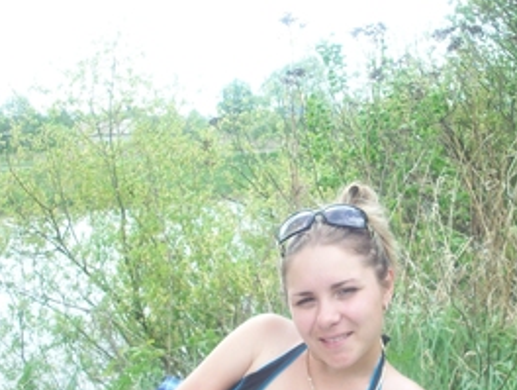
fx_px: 943
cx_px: 356
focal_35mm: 63
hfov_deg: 30.4
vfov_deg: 23.3
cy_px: 261
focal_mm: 6.2
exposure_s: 1/235
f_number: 5.6
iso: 80
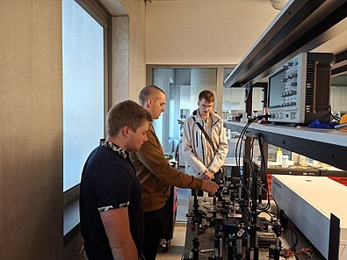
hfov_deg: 73.9
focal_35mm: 23
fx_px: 230
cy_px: 130
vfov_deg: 58.9
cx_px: 174
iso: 250
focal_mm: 5.54
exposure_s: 1/50
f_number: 1.8
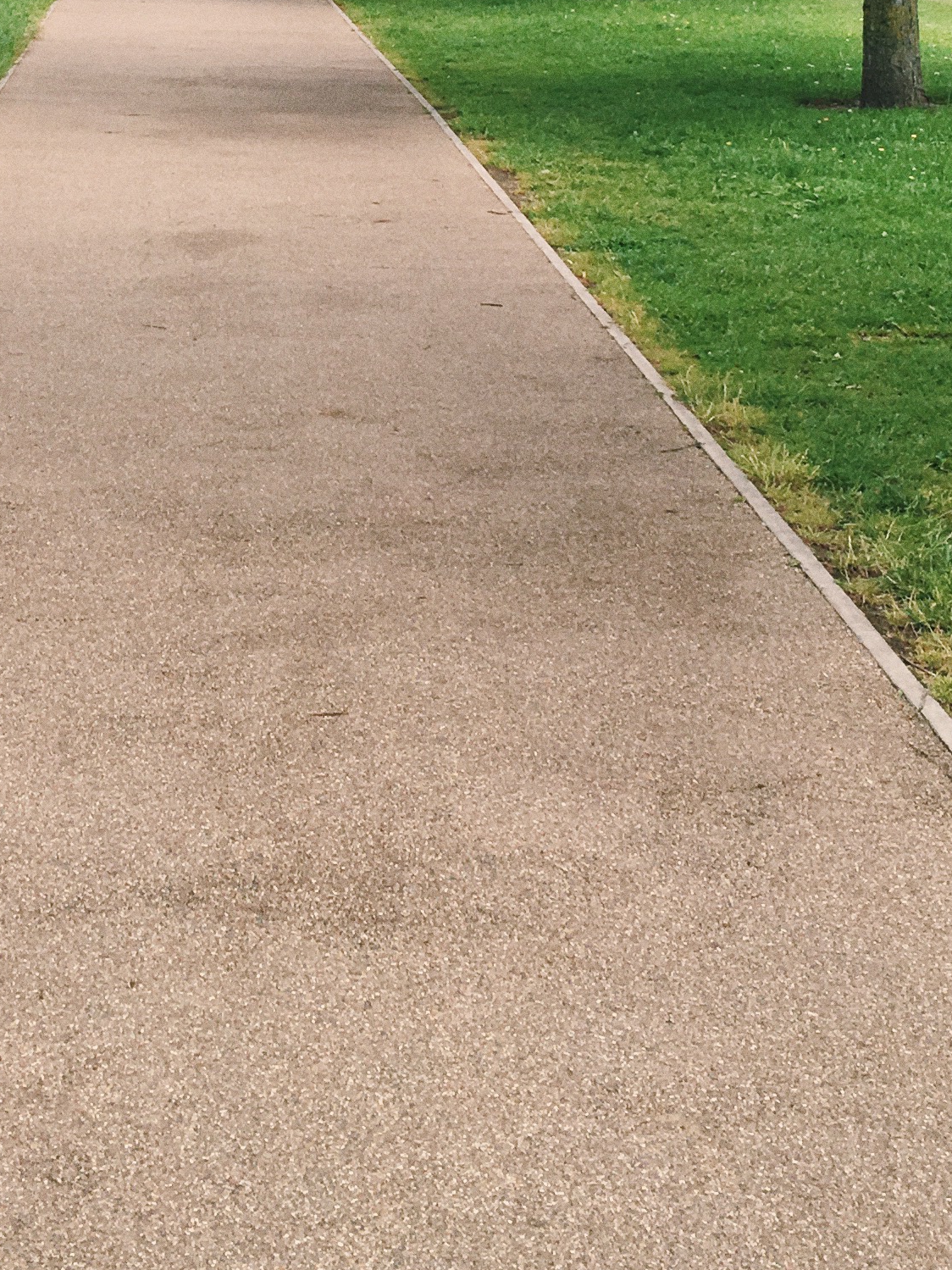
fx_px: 2861
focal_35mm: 78
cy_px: -120
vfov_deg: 23.5
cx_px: 131
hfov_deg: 18.6
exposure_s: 1/986
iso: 25
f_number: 2.2
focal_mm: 4.15
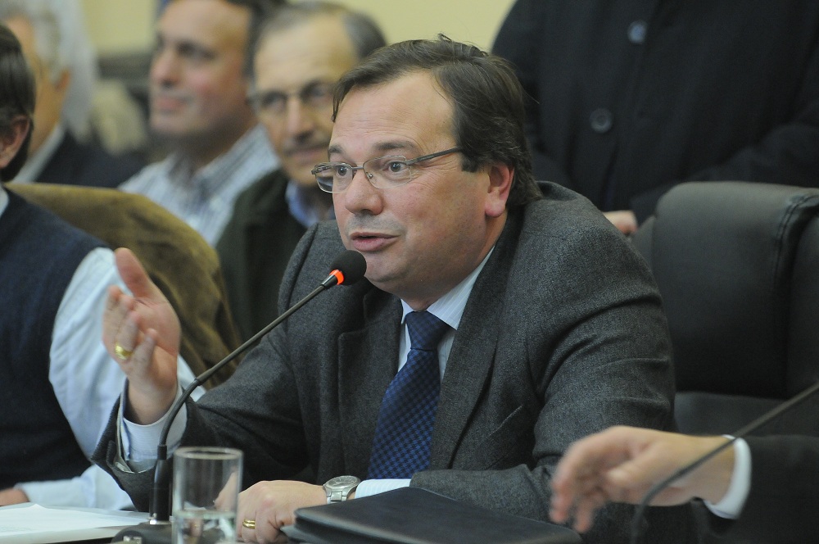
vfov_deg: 5.4
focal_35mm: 255
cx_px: 410
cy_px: 272
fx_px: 5794
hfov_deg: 8.1
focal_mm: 170
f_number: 2.8
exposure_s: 1/80
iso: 2000
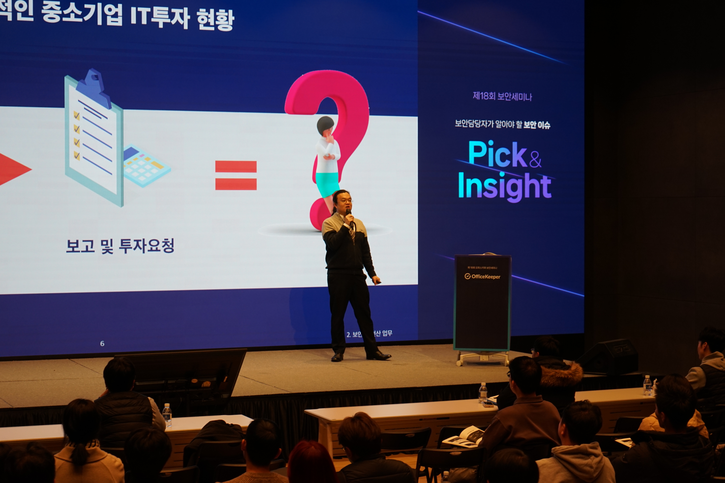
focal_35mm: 70
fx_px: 1410
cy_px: 242
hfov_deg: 28.8
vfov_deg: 19.5
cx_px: 362
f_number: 5.6
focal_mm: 70
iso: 640
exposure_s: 1/80
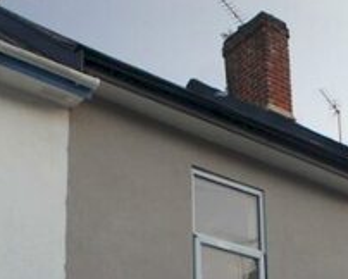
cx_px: 265
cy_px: 394
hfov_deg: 24.1
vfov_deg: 18.0
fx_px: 804
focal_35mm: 78
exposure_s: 1/60
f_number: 4
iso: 200
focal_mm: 16
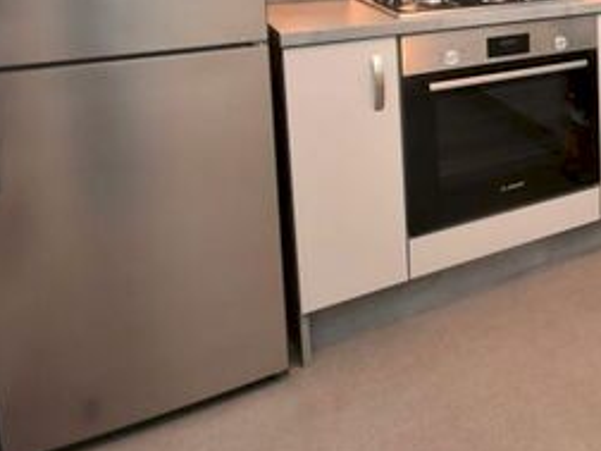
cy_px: -30
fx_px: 694
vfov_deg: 32.2
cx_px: 828
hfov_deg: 31.9
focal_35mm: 40
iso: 720
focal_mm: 10
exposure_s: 1/60
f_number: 4
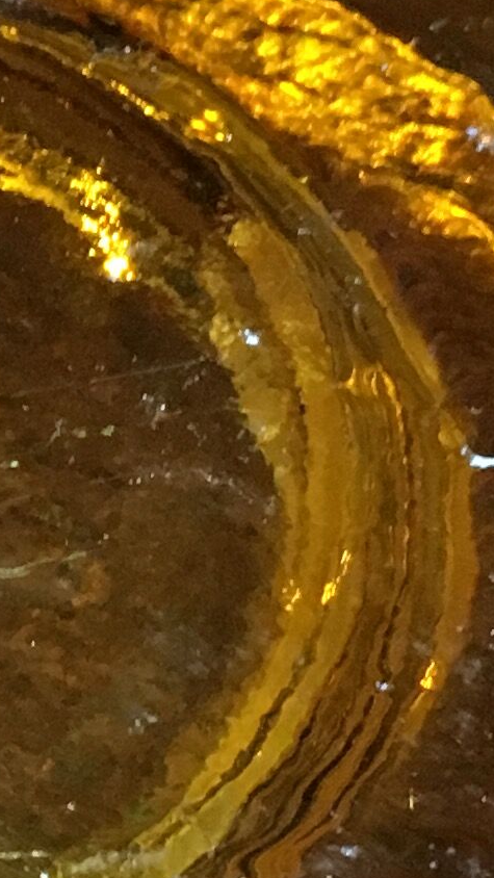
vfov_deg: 14.2
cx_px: -319
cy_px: 335
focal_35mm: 151
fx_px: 3515
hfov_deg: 7.8
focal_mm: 4.15
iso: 200
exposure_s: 1/25
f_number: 2.2
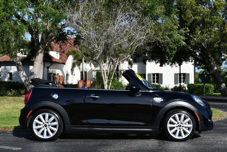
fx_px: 366
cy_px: 76
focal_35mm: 58
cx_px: 114
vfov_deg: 23.4
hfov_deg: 34.5
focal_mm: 29
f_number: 8
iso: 100
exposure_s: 1/250
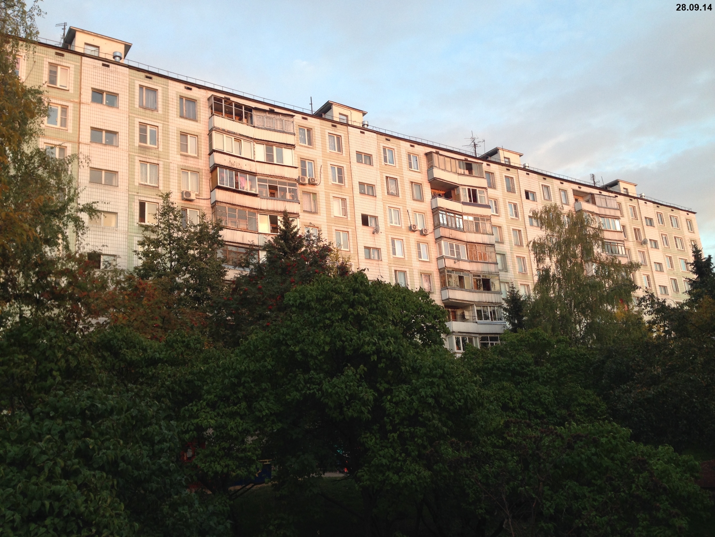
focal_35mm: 33
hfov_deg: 55.4
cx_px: 358
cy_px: 268
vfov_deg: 42.9
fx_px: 682
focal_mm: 4.12
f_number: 2.4
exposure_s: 1/60
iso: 50
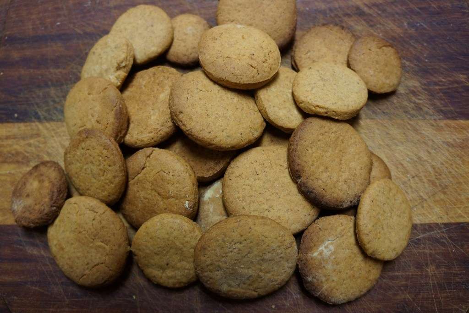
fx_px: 365
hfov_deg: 65.5
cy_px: 156
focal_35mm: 28
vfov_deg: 46.4
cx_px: 234
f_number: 4
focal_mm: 19
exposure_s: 1/60
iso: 1250
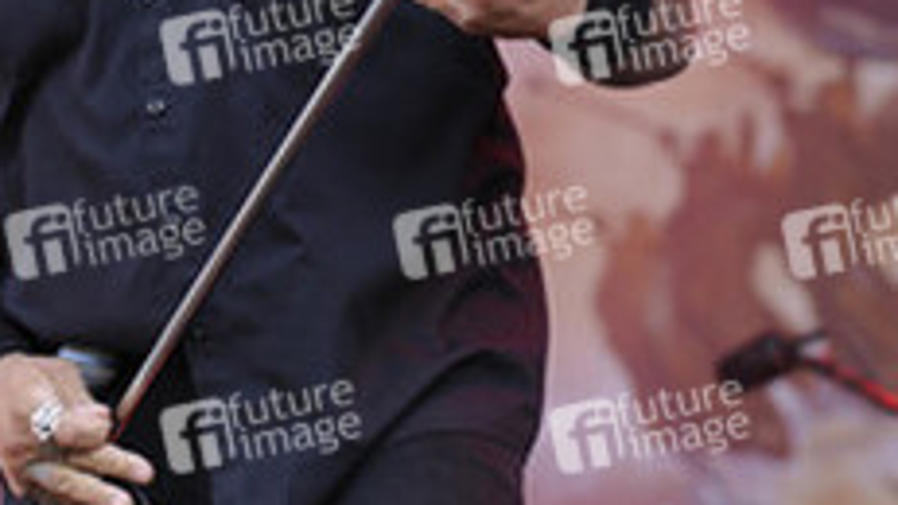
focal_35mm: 368
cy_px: -58
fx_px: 8764
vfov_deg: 3.3
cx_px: 157
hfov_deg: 5.9
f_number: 4
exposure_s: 1/250
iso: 250
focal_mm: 120
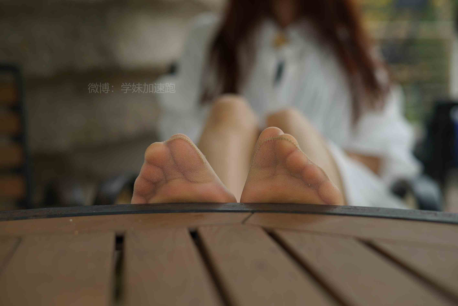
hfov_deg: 39.6
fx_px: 636
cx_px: 229
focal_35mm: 50
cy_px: 153
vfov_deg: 27.0
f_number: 2.8
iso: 50
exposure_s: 1/200
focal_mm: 50
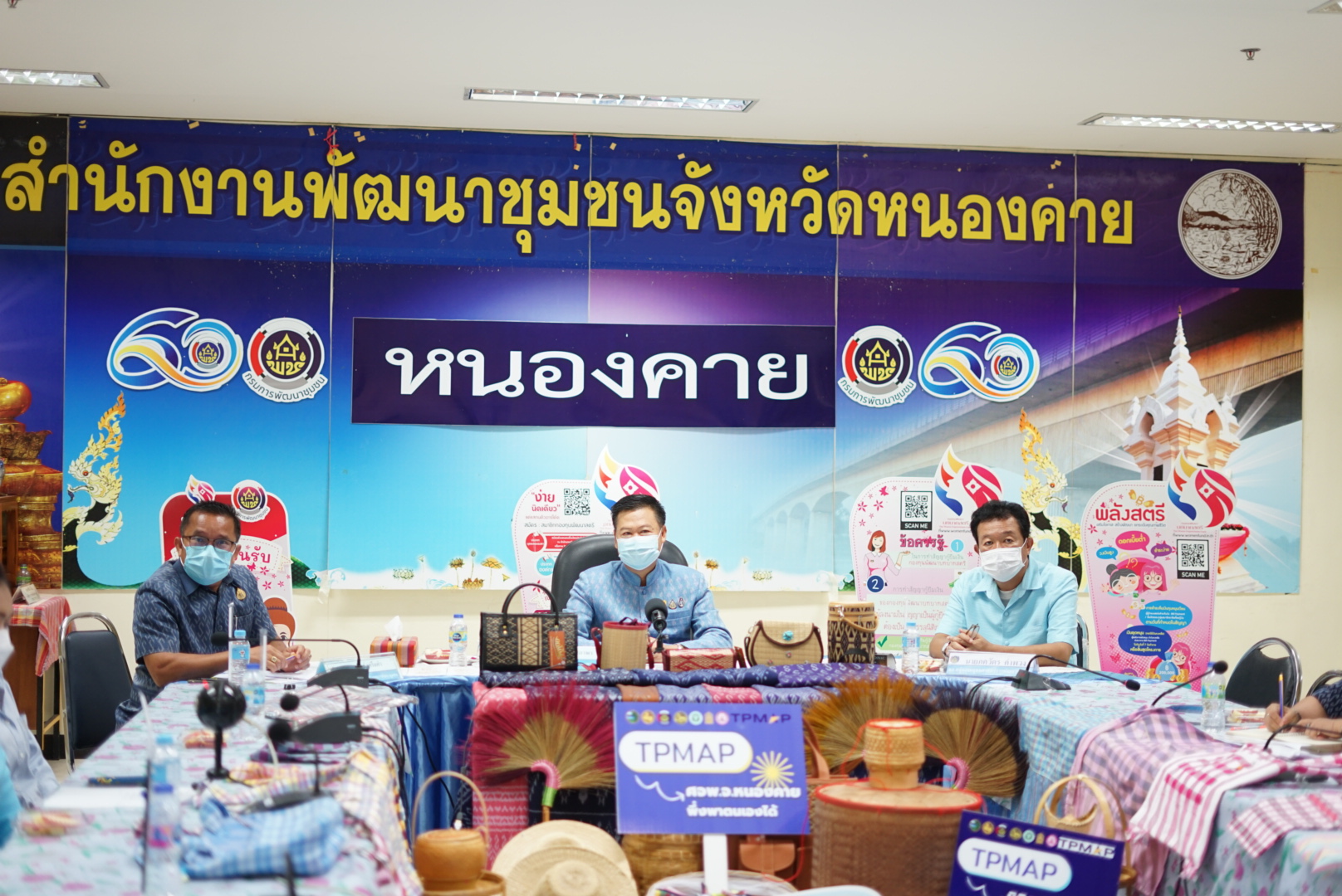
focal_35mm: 50
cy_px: 448
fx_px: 1865
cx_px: 671
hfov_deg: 39.6
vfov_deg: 27.0
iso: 400
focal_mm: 50
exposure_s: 1/80
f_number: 1.8
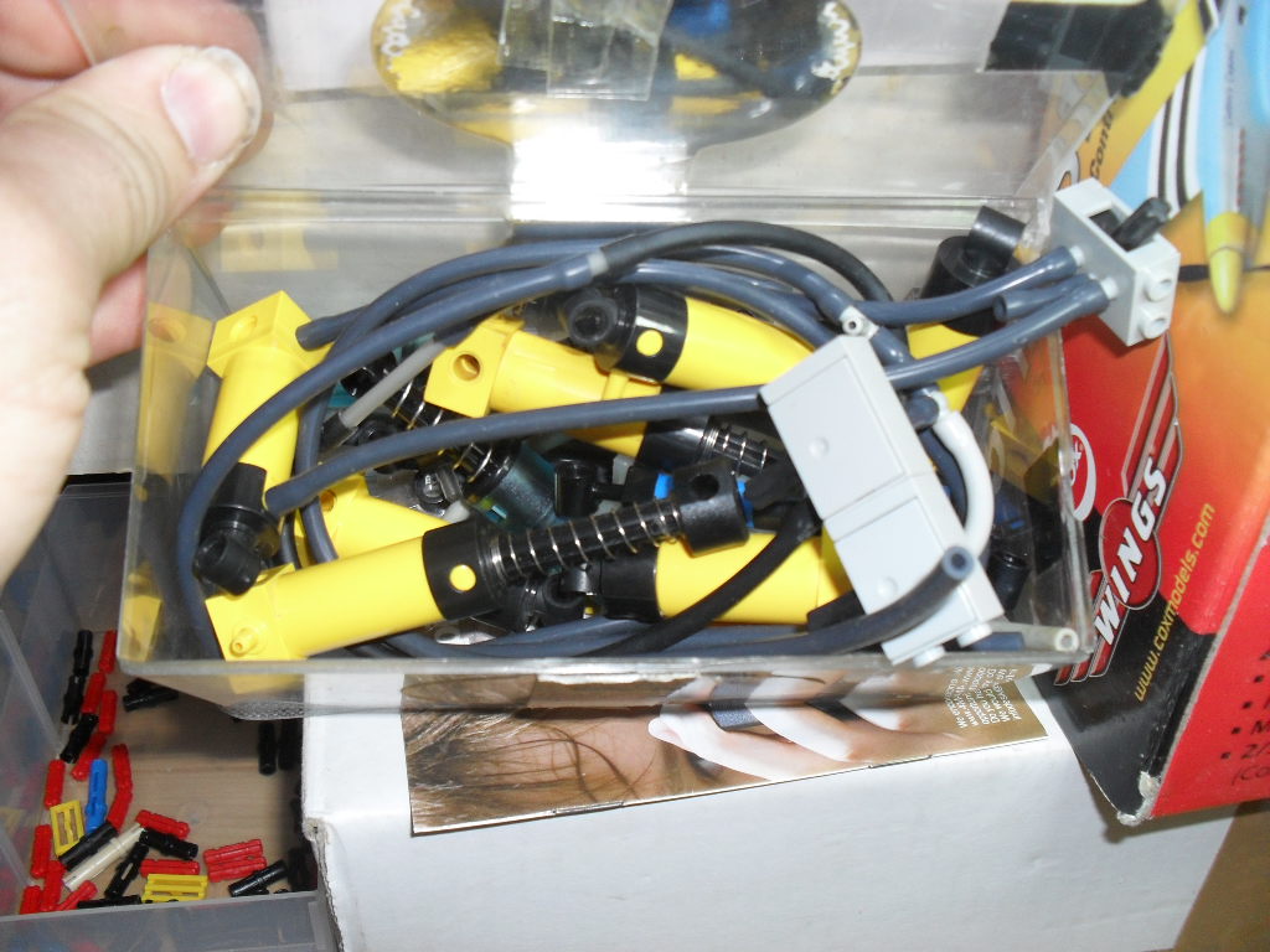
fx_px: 1284
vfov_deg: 40.7
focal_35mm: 35
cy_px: 476
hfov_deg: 52.6
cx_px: 635
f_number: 3.2
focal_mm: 6.3
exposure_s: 1/45
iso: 200
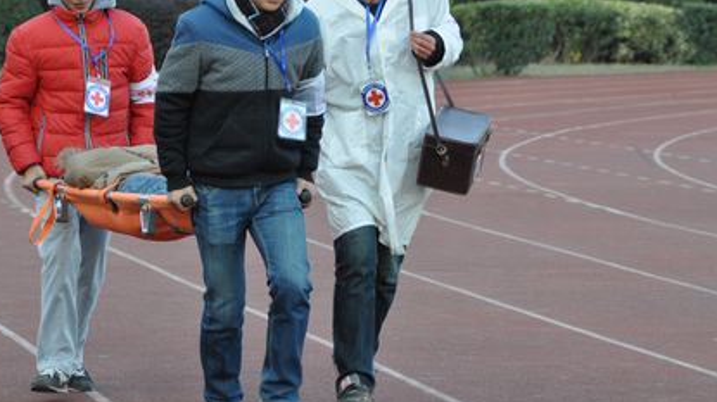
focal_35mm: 254
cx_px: 327
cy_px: 119
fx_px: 4827
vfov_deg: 4.8
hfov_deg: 8.5
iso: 320
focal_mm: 112
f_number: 5.6
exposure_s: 1/125
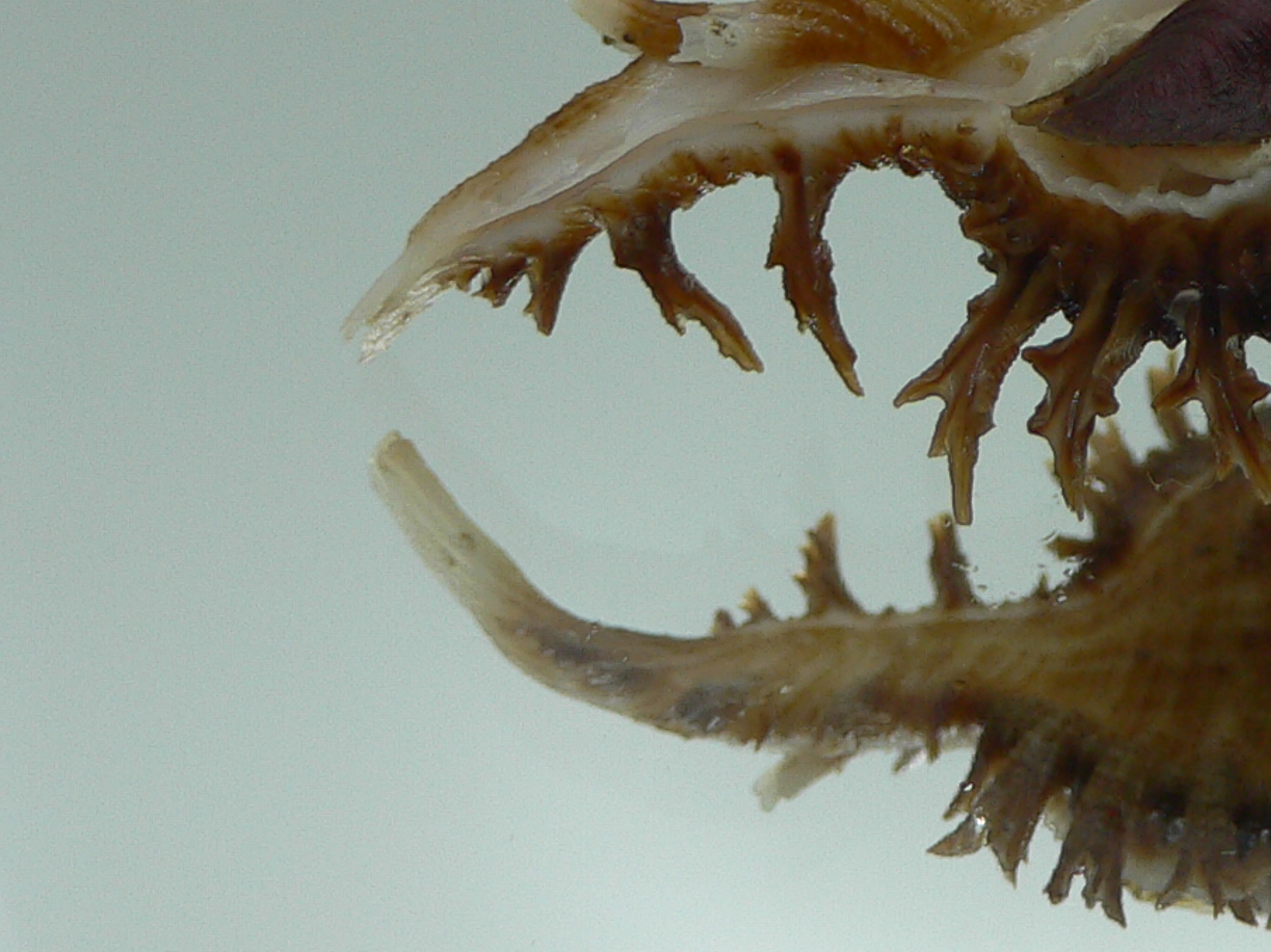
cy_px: 94
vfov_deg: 18.6
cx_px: 1249
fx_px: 2863
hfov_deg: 24.0
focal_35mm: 78
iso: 80
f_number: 2.8
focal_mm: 4.6
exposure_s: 1/100
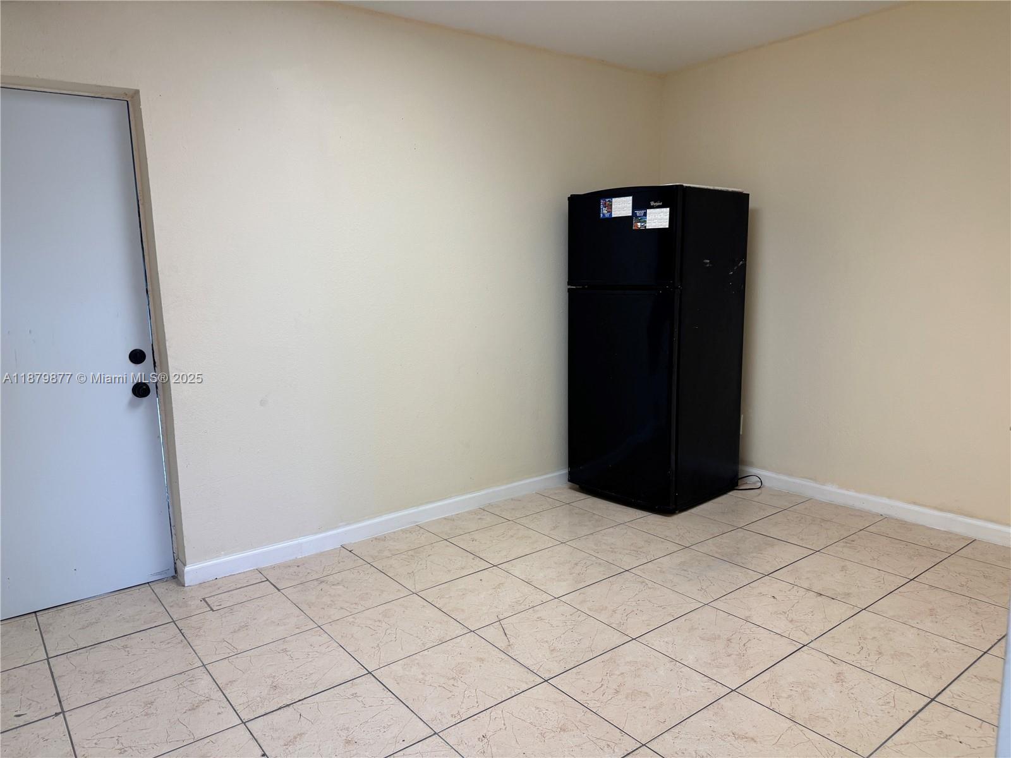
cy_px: 379
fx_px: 701
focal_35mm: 24
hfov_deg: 71.6
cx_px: 506
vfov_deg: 56.8
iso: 100
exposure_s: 1/120
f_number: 1.78
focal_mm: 6.76
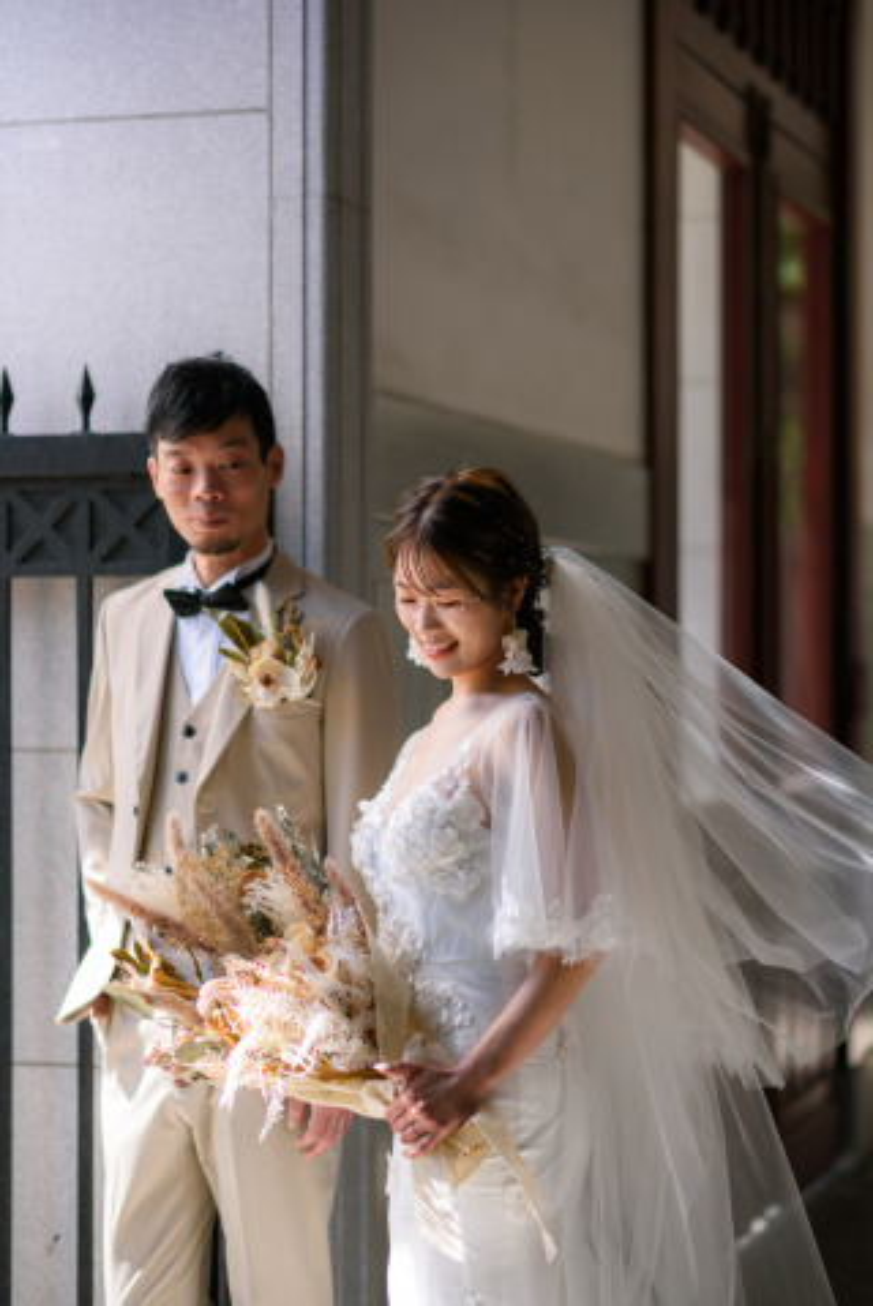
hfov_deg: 16.1
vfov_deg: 23.9
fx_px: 3087
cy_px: 653
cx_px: 436
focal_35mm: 85
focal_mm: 85
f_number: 2
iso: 50
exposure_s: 1/1000
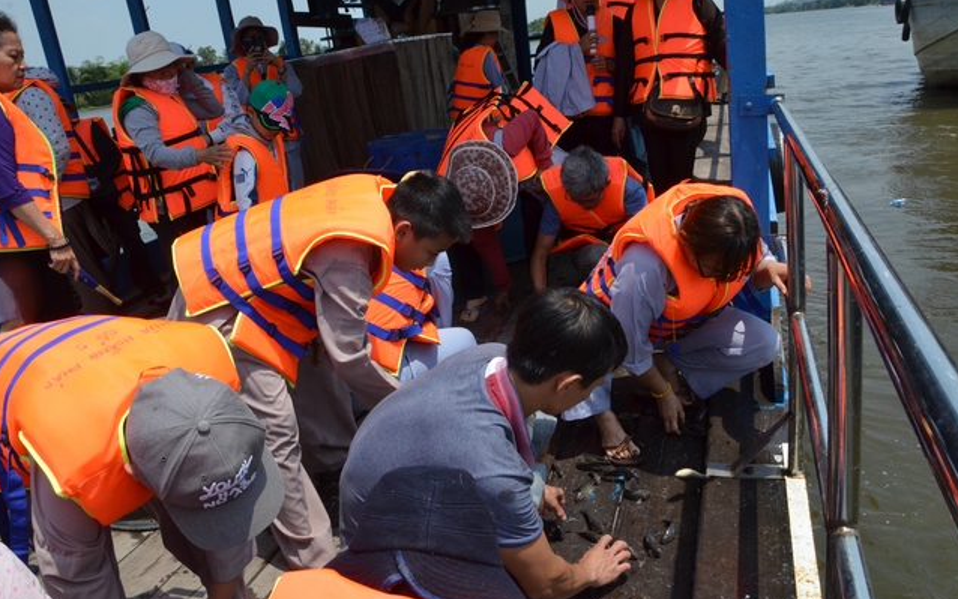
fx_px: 731
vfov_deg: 44.6
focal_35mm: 28
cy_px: 307
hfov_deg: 66.5
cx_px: 477
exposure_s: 1/1000
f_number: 16
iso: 1600
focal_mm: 18
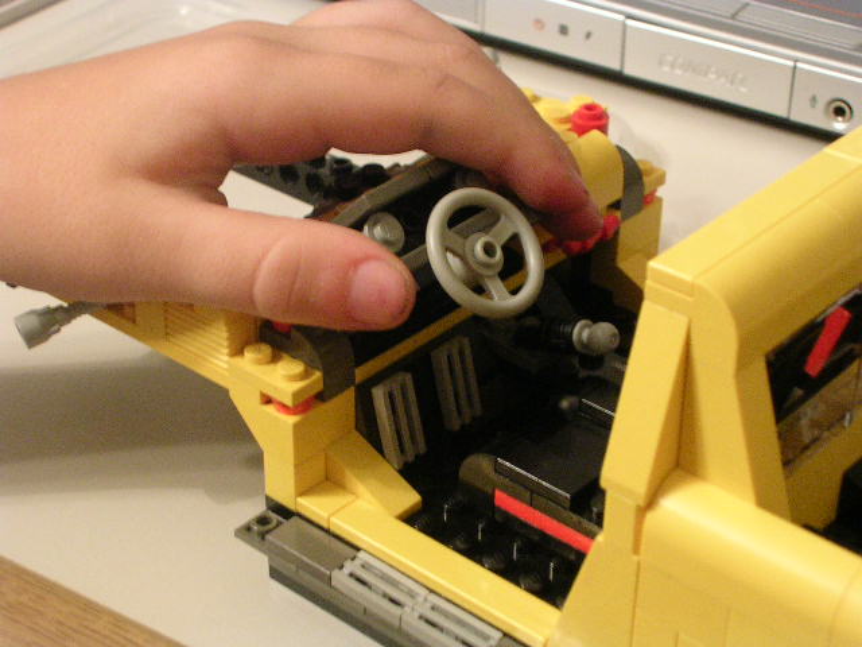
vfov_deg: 18.2
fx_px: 2017
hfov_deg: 24.1
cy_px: 324
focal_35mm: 81
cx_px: 431
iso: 200
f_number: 4
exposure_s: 1/6.1
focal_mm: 12.3
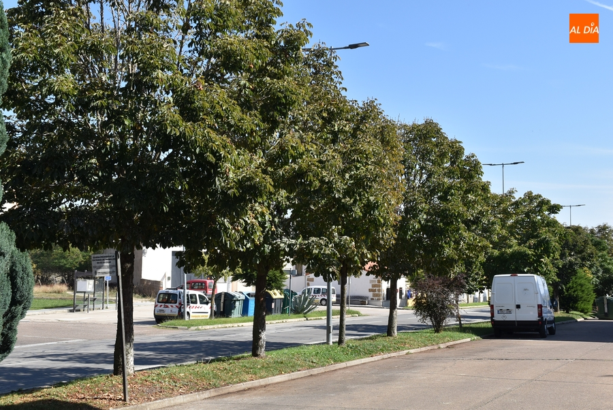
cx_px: 306
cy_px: 205
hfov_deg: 41.1
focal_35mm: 48
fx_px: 818
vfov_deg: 28.1
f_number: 9
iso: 200
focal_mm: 32
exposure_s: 1/320
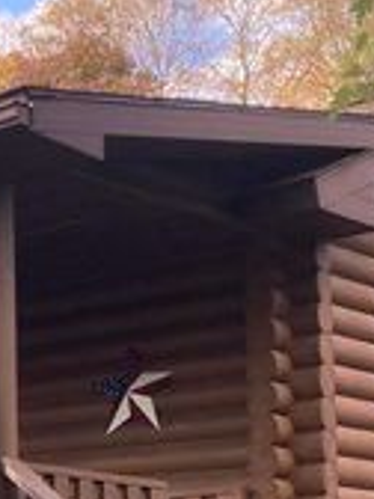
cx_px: -294
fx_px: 1484
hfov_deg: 13.0
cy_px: 462
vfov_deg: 18.7
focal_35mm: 103
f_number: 1.8
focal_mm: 4.25
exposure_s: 1/269
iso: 32
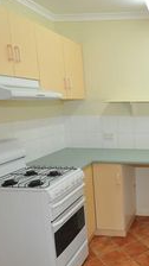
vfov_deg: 59.2
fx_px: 232
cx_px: 171
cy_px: 153
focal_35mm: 33
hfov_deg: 31.0
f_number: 4
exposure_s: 1/60
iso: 800
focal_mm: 10
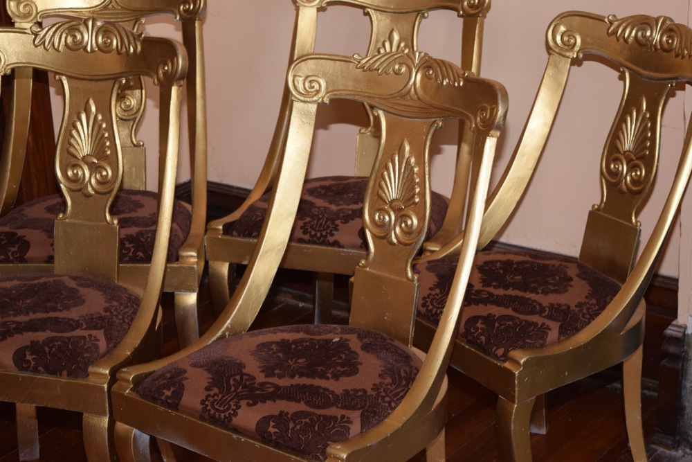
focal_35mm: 82
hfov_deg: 24.6
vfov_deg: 16.6
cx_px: 346
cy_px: 231
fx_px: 1586
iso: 2000
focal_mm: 55
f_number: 5.6
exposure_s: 1/60
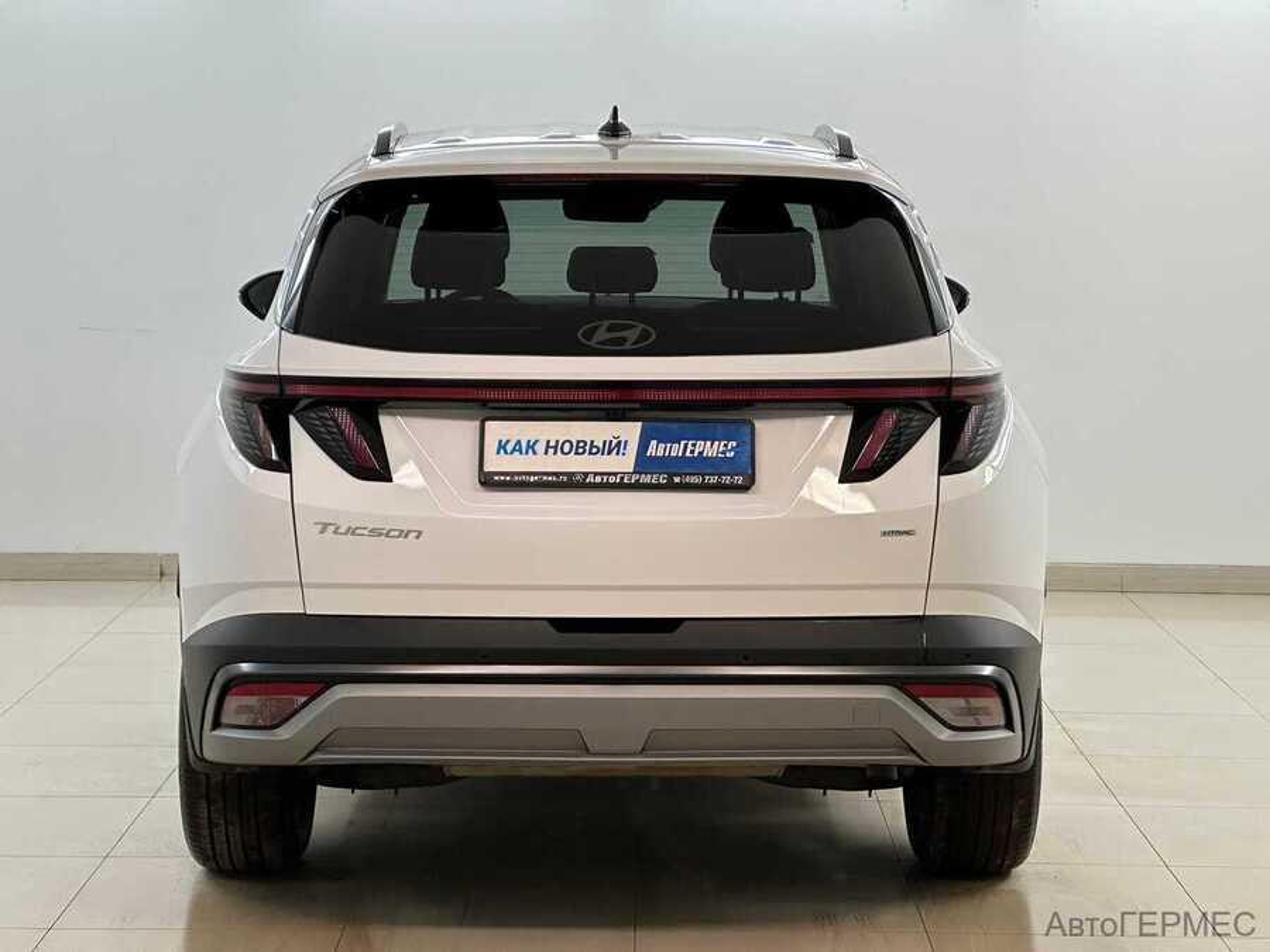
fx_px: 2825
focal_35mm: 77
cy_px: 476
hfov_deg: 25.3
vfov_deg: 19.1
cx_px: 635
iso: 160
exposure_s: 1/100
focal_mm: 9
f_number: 2.8
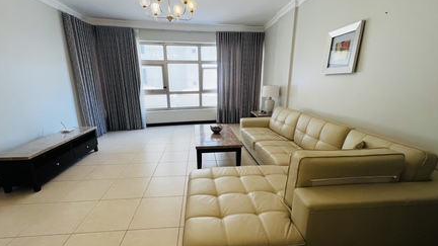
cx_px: 211
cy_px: 129
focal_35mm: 15
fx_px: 174
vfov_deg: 70.5
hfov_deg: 103.0
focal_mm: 1.57
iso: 125
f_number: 1.8
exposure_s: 1/100
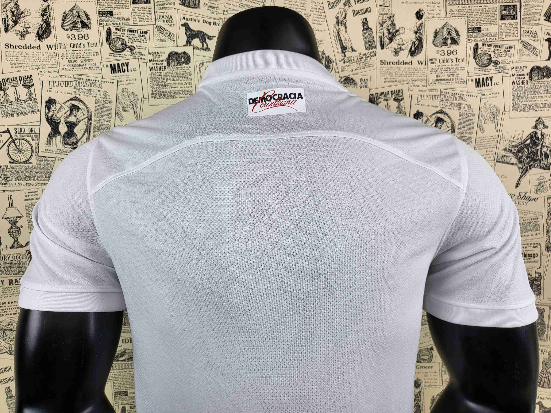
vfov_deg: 53.1
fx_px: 414
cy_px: 206
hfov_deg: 67.3
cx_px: 276
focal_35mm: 26
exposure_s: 1/100
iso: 50
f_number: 1.8
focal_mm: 4.25
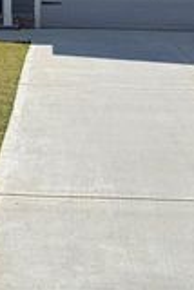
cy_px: -48
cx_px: -7
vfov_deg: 23.9
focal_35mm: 78
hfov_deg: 17.1
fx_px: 629
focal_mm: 6.76
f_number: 1.78
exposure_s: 1/6711
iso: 80
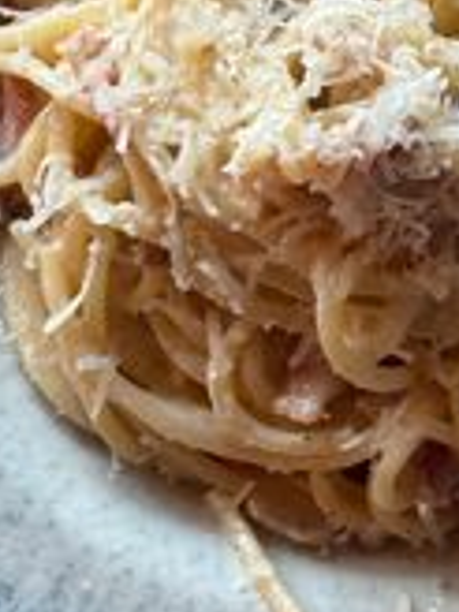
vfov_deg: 15.7
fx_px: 2210
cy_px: 136
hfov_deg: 11.8
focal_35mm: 125
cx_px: 377
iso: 160
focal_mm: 6.76
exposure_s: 1/50
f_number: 1.78
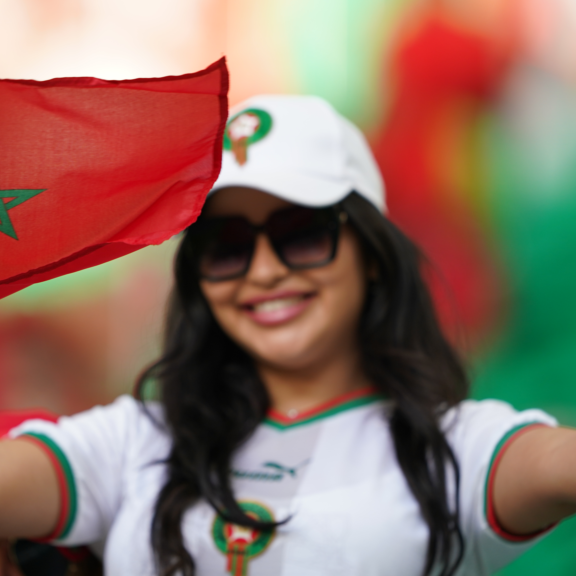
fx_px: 9620
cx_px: 214
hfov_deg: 3.4
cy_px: 288
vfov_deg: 3.4
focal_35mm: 511
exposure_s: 1/1250
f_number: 2.8
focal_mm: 400
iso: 500
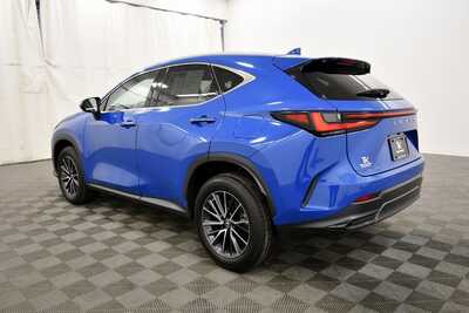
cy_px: 156
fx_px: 365
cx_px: 234
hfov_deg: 65.5
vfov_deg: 46.4
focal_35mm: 28
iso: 1400
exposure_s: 1/125
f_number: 5.6
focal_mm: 19
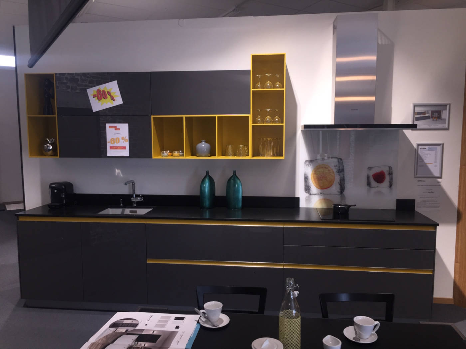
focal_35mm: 29
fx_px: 390
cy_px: 174
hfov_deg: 61.7
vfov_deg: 48.2
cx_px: 233
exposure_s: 1/33
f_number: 2.2
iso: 32
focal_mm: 4.15
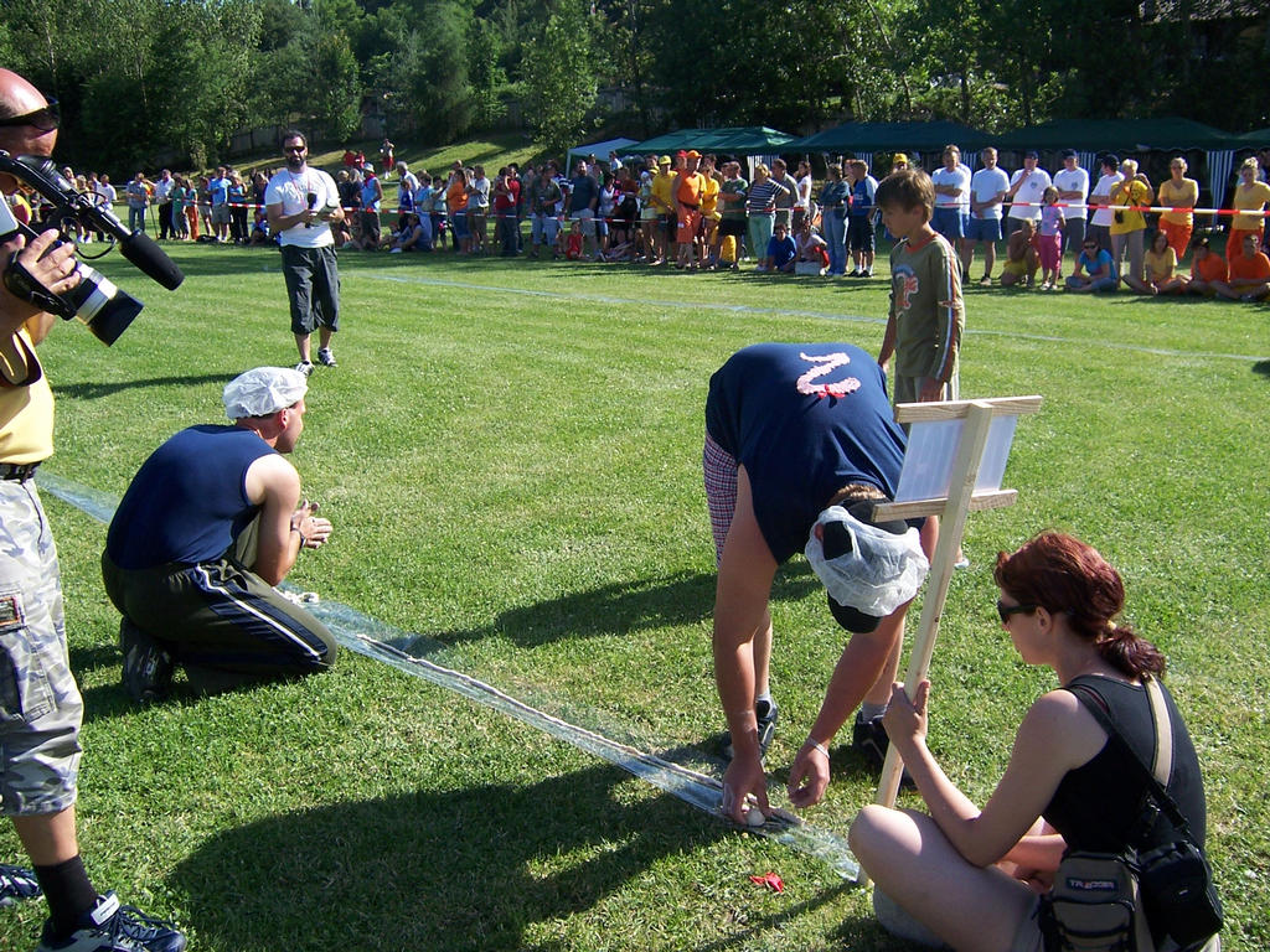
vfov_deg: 42.9
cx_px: 635
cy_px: 476
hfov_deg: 55.4
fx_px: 1211
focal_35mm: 33
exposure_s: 1/750
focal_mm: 5.5
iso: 80
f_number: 3.4
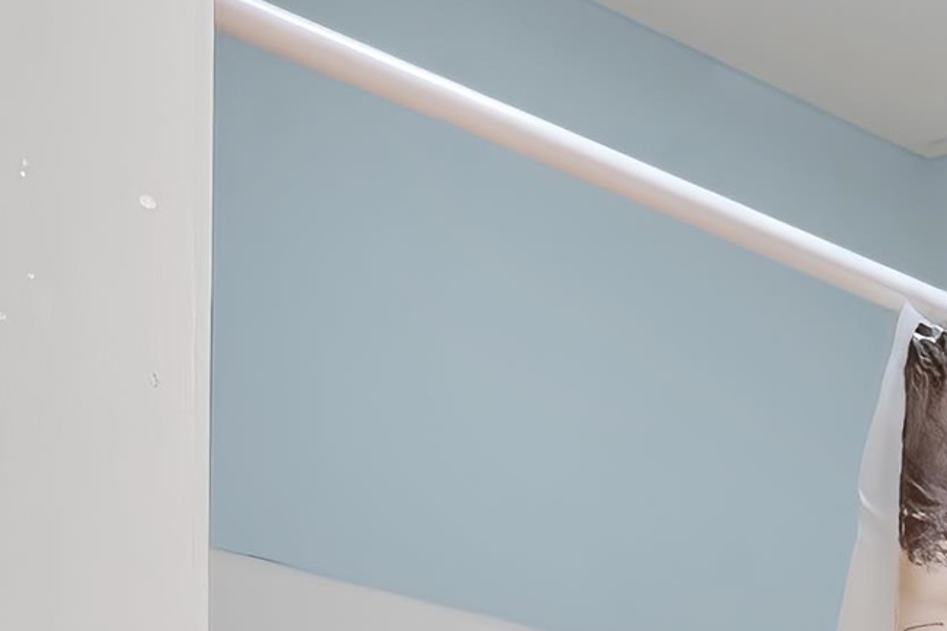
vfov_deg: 13.1
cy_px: 1396
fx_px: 2236
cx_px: 2179
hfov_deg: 15.4
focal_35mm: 85
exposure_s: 1/6
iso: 500
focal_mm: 12
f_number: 9
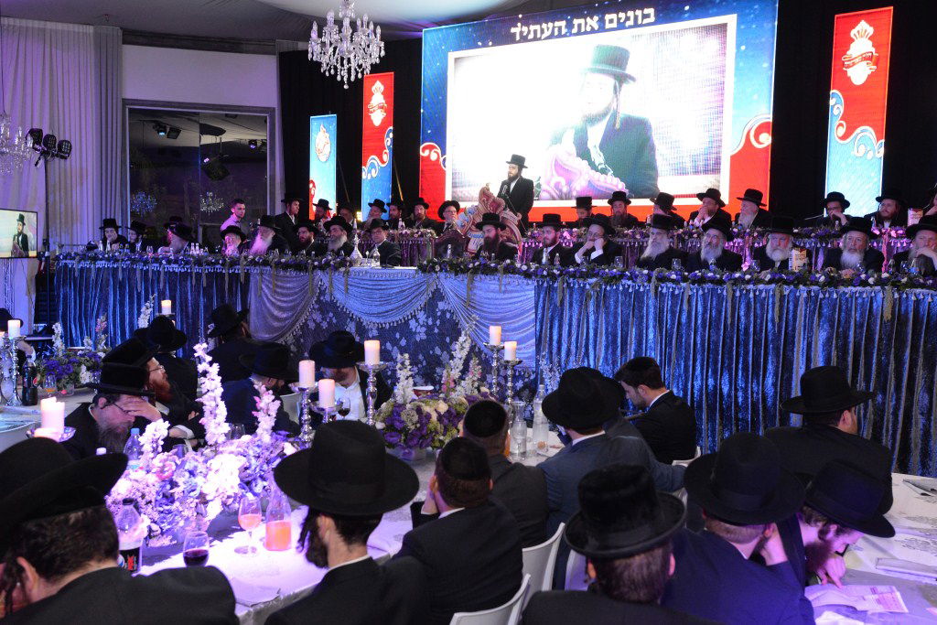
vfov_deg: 37.9
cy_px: 312
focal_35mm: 35
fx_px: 911
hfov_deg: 54.4
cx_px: 468
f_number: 4.5
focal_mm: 35
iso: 2500
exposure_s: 1/80
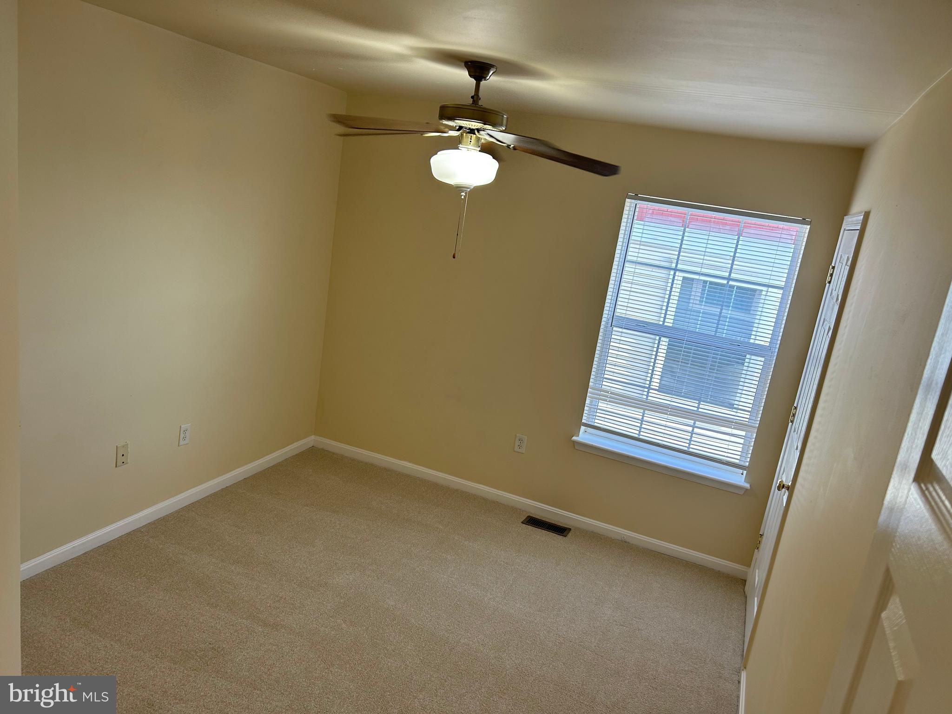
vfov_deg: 53.1
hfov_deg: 67.3
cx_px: 476
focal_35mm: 26
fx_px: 715
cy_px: 357
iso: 64
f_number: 1.5
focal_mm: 5.7
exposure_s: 1/120
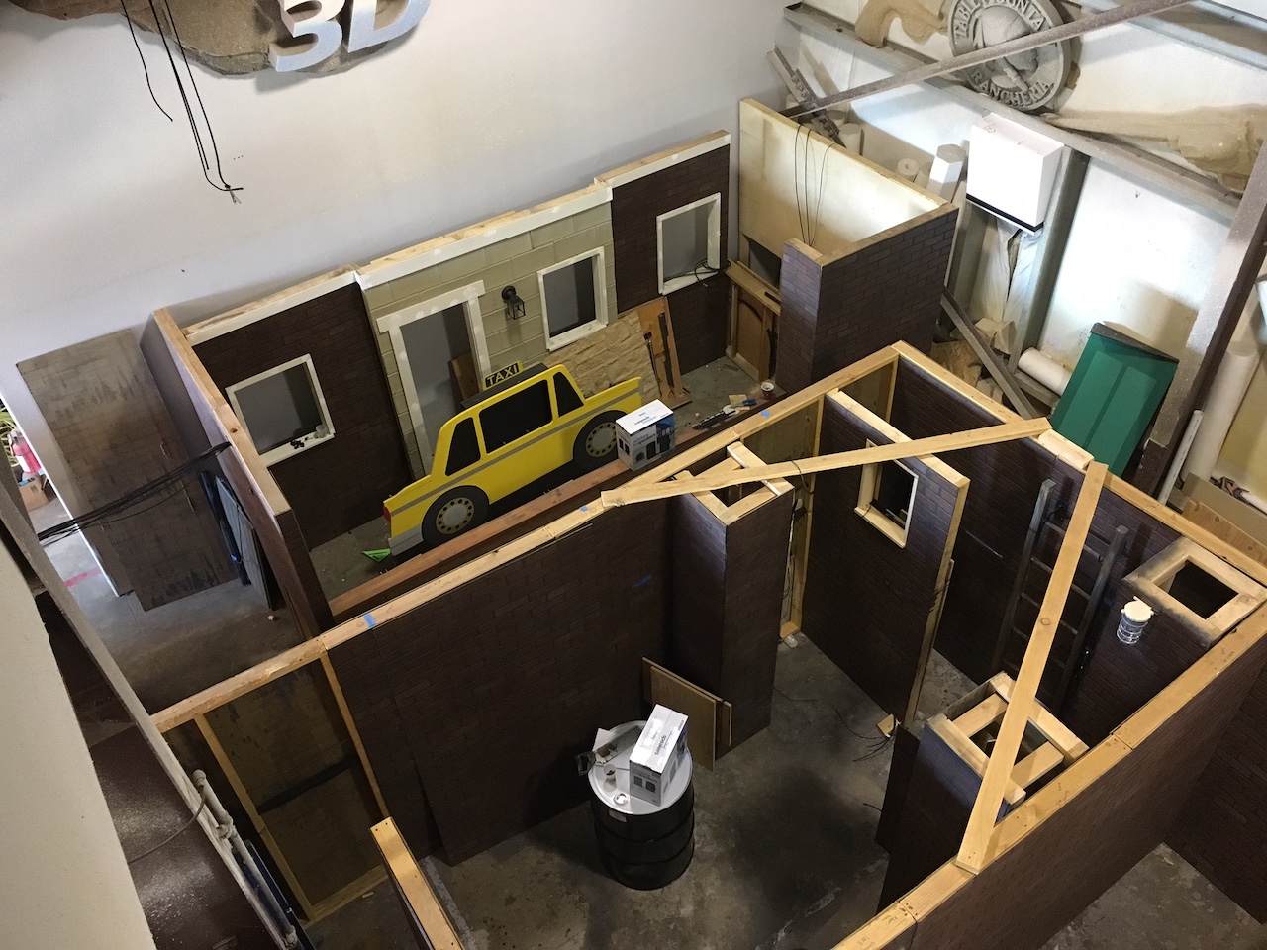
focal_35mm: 29
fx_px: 1061
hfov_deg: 61.7
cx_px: 634
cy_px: 475
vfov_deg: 48.2
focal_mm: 4.15
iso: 200
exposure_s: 1/30
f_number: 2.2
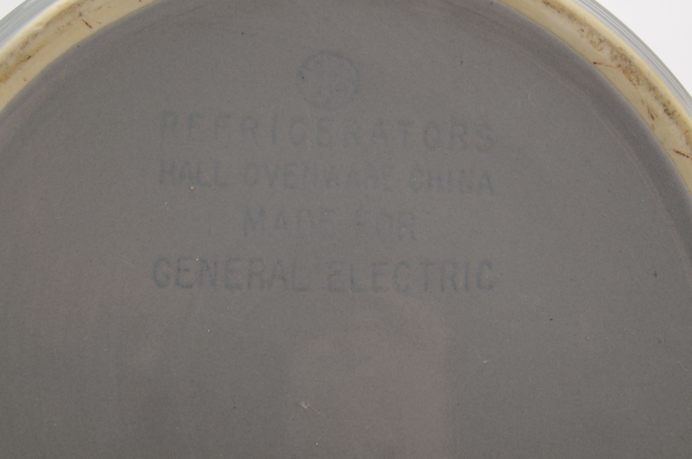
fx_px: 1324
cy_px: 230
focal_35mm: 69
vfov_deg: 19.6
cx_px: 346
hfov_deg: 29.3
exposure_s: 1/160
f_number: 22
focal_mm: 46
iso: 100
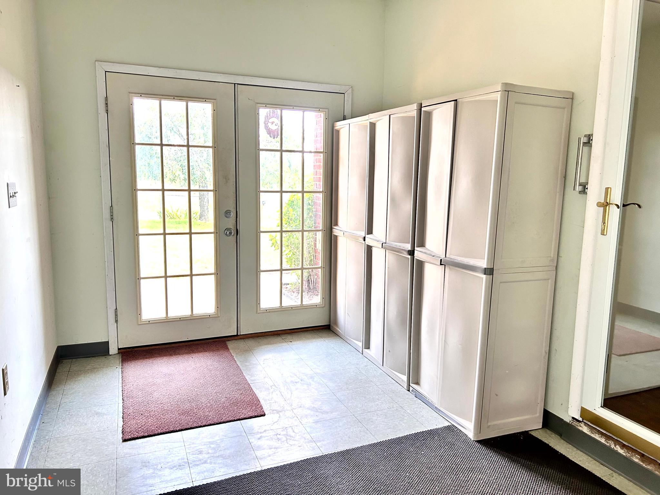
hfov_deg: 67.3
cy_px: 248
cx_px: 330
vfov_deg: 53.1
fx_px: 496
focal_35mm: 26
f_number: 1.5
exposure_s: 1/60
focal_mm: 5.7
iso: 200
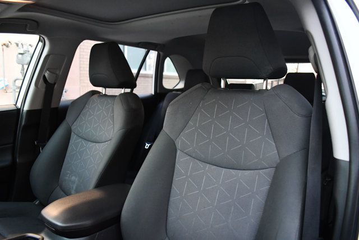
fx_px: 269
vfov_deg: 48.0
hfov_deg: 67.4
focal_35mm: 27
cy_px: 120
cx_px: 180
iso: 3600
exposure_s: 1/60
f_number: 3.5
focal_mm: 18
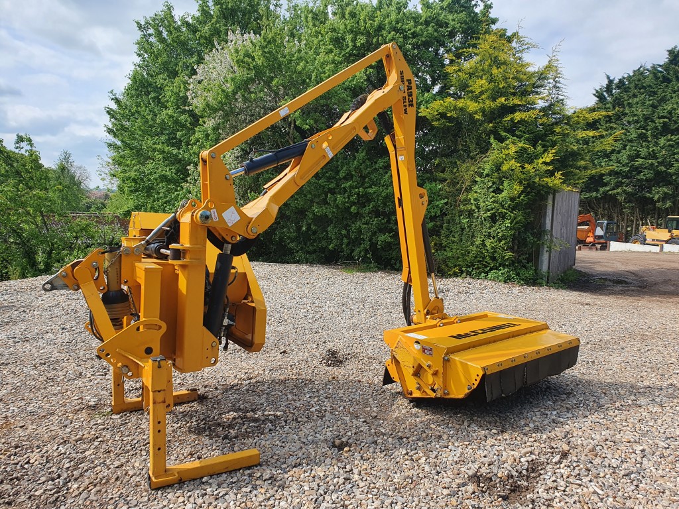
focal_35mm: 26
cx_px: 340
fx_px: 510
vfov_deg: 53.1
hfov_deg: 67.3
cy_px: 254
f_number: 2.4
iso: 50
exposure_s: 1/1156
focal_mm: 4.32
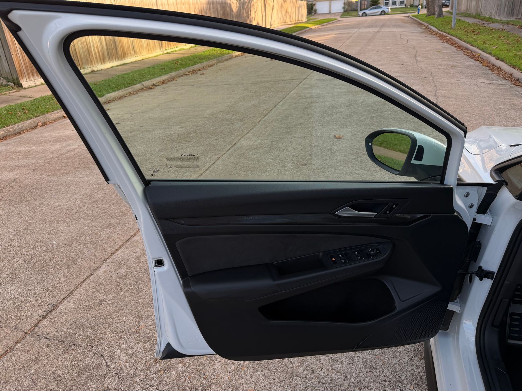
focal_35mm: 24
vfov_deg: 56.8
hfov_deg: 71.6
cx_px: 261
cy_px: 196
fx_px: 362
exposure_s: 1/291
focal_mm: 6.76
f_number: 1.78
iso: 80
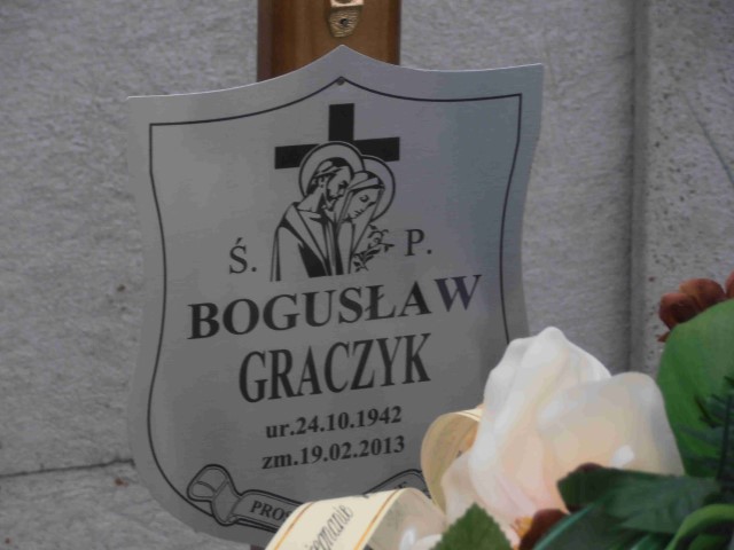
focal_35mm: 166
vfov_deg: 8.9
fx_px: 3520
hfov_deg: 11.9
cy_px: 275
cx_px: 367
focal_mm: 29.44
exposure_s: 1/100
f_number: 5.9
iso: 80
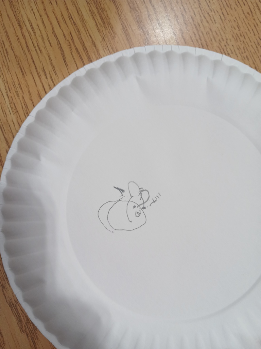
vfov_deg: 67.3
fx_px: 261
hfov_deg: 53.1
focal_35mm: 26
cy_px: 174
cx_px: 130
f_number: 1.8
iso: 80
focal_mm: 3.98
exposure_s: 1/60
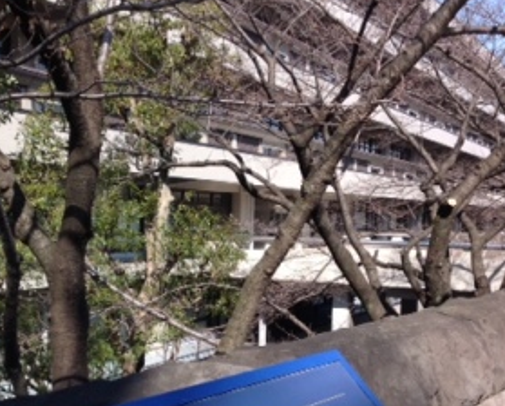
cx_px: 223
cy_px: 311
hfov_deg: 30.9
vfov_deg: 24.7
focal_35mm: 61
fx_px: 913
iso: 50
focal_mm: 4.28
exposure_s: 1/889
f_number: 2.4
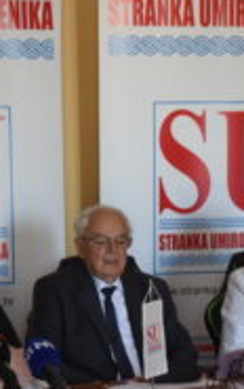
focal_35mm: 172
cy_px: 220
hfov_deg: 7.6
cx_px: 191
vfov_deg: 12.2
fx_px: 1826
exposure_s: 1/60
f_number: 5.3
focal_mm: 78
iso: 2000
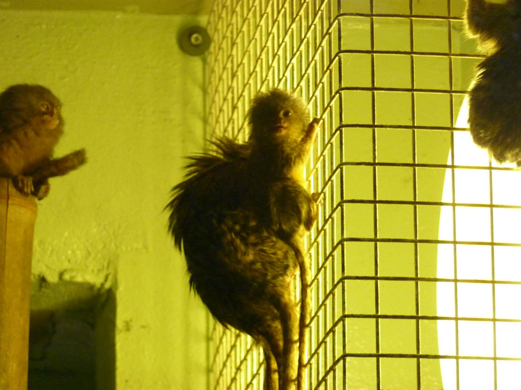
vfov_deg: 5.3
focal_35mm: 278
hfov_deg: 7.1
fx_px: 4184
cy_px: 195
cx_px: 260
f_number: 4.8
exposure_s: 1/50
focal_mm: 45.7
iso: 800
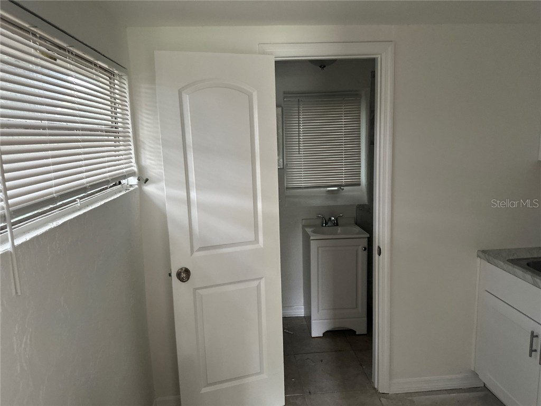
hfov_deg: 71.6
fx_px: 375
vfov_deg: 56.8
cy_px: 203
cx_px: 270
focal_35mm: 24
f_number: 1.78
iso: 250
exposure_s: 1/78
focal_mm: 6.86
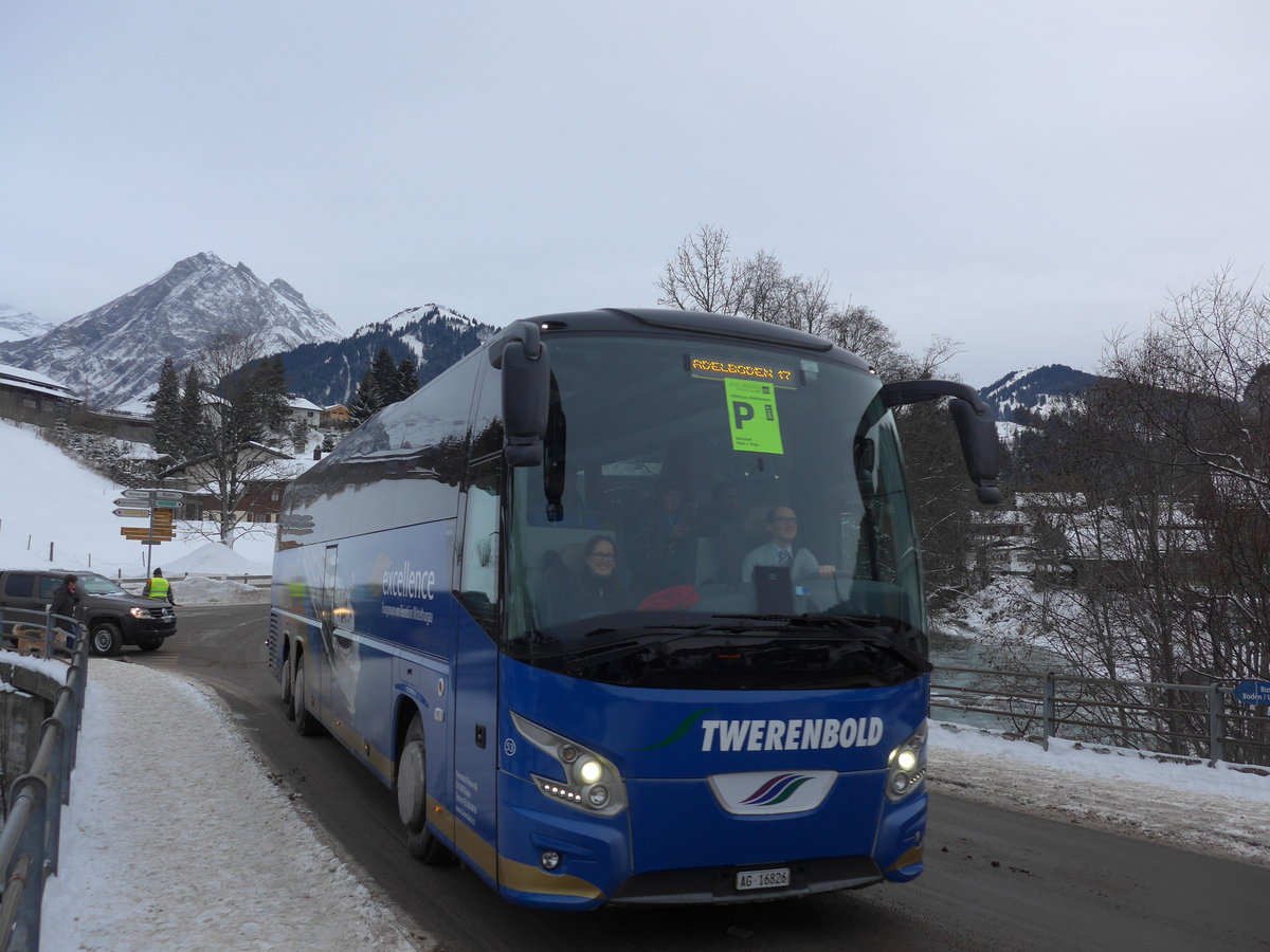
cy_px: 476
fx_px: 1064
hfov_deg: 61.7
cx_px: 635
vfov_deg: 48.2
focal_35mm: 29
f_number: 2.8
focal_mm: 6
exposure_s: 1/250
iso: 100
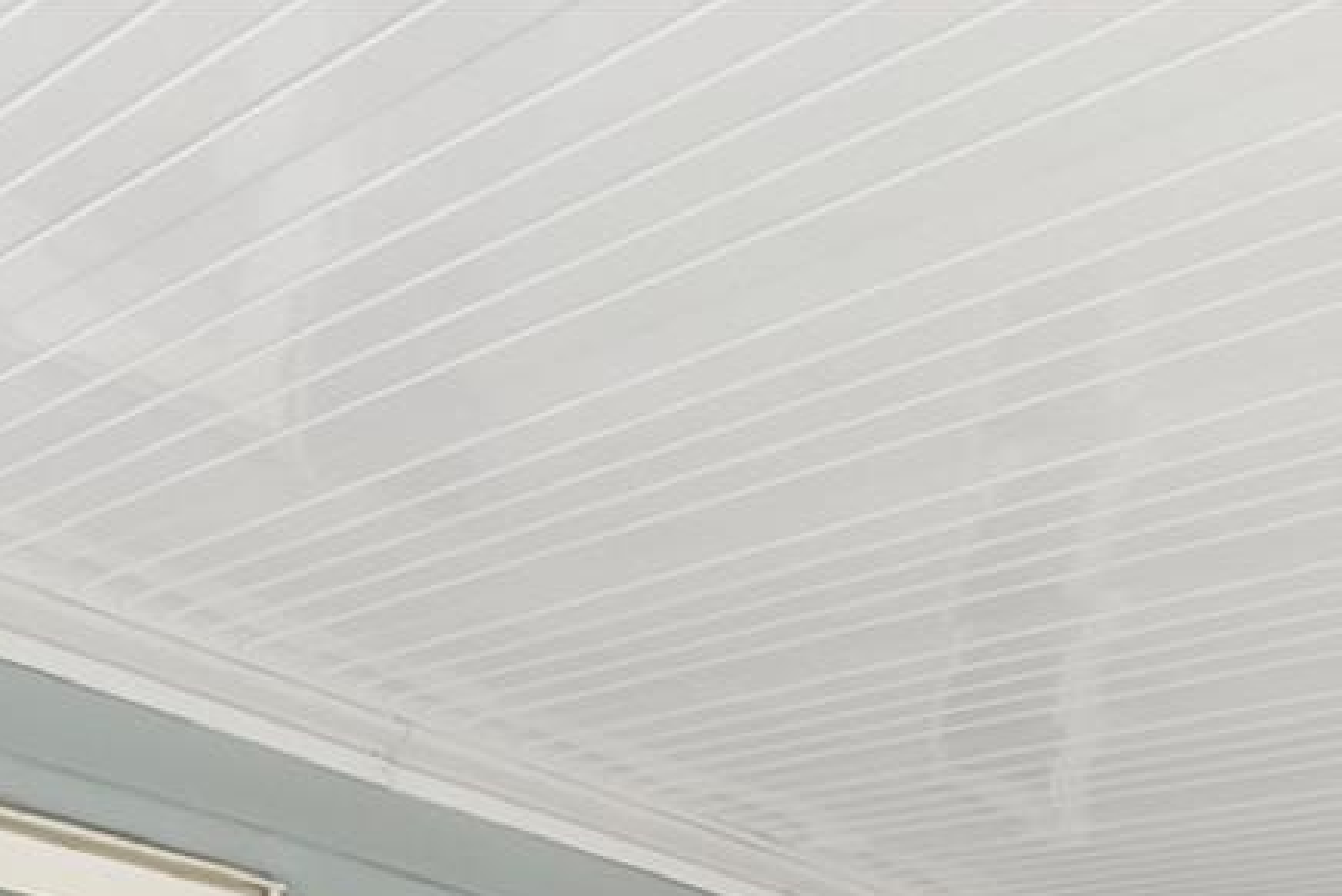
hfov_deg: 31.4
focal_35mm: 55
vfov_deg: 18.7
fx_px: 2051
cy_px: 1637
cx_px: 1539
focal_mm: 10
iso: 200
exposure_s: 1/125
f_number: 5.6
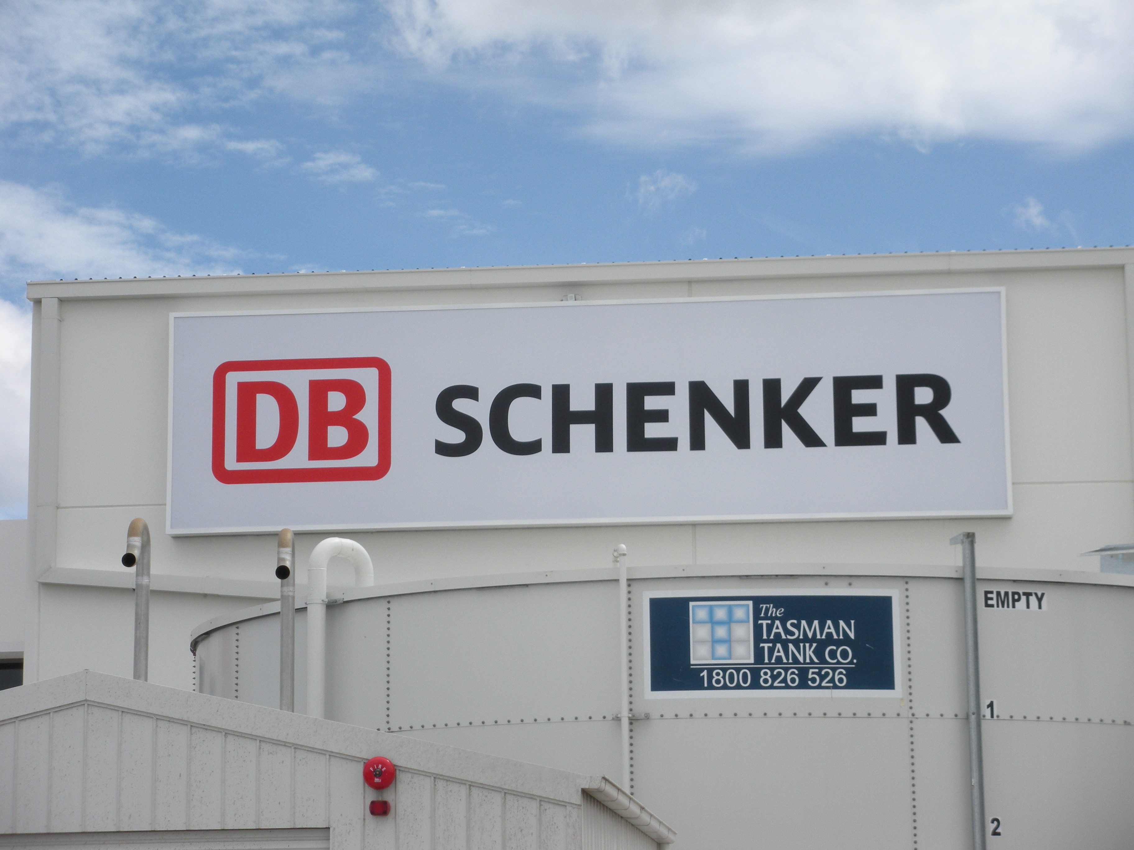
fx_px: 3276
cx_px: 567
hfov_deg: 19.6
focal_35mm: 100
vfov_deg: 14.8
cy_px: 425
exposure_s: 1/699
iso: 88
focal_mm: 17.4
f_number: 5
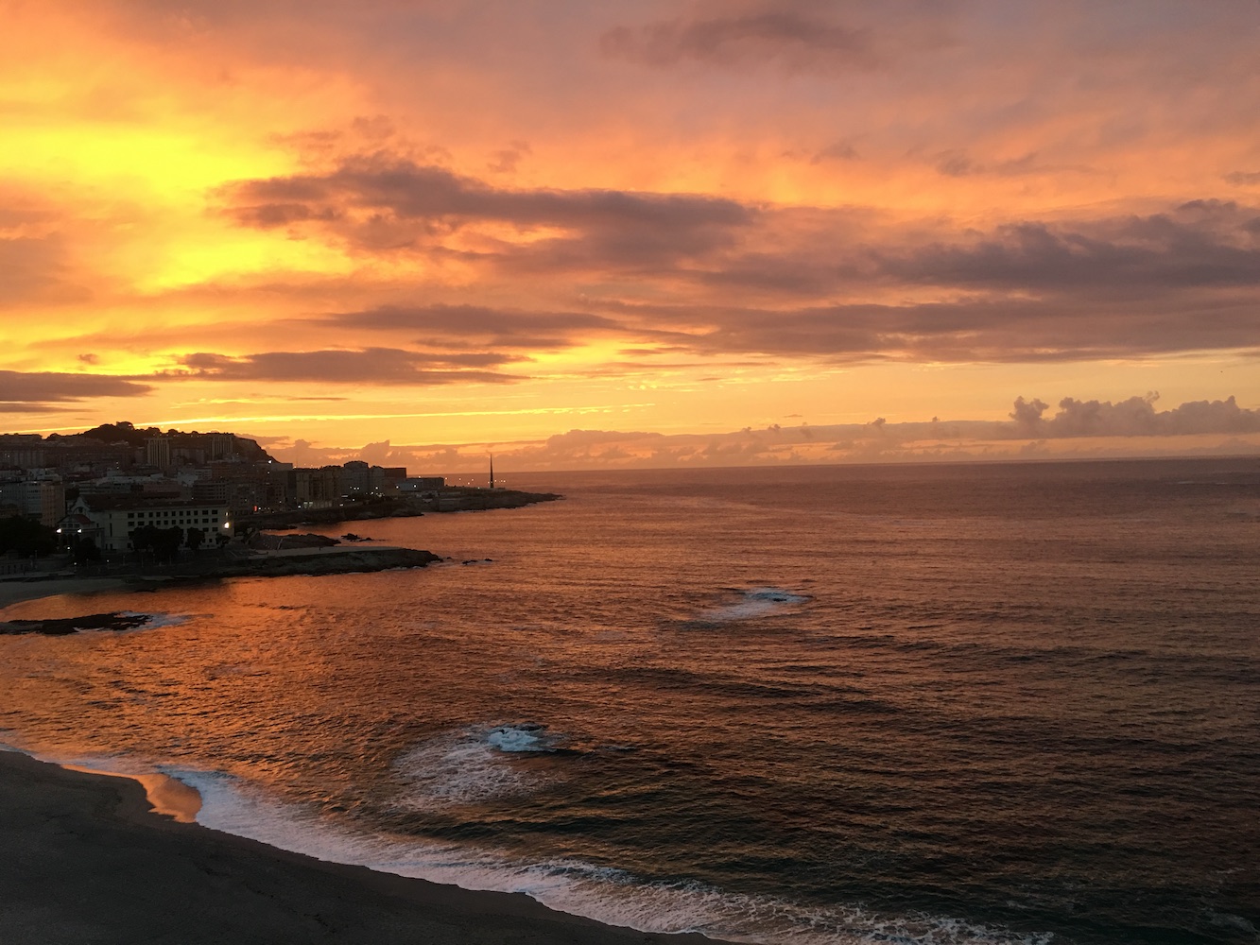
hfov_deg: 61.7
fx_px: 1056
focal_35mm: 29
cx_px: 630
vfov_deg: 48.2
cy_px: 472
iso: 50
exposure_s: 1/33
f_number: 2.2
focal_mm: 4.15
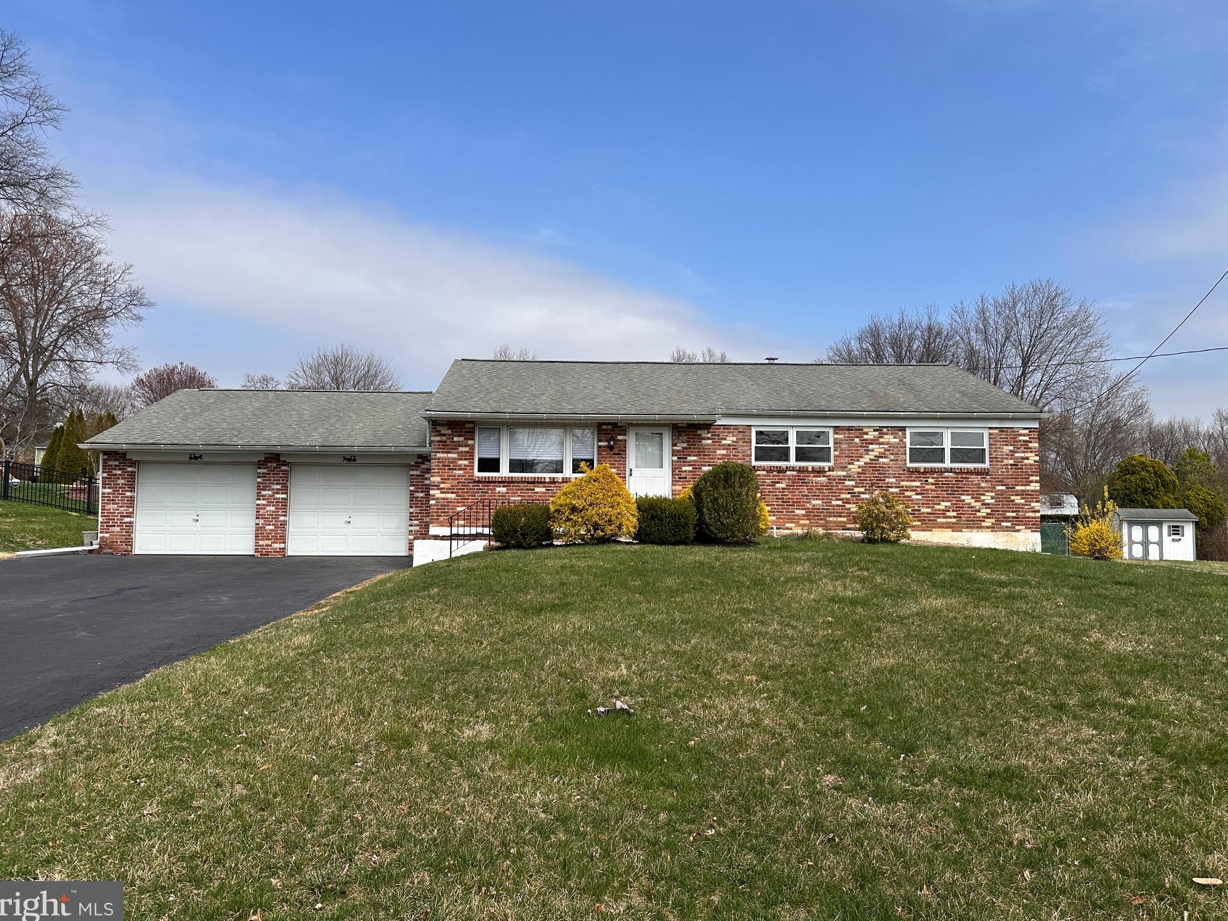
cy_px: 453
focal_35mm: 25
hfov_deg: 69.4
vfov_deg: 54.9
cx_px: 607
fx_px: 887
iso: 80
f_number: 1.78
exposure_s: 1/6211
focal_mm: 6.86
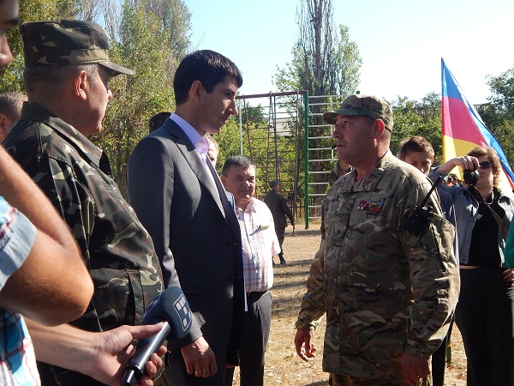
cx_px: 257
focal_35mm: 61
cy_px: 193
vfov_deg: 24.0
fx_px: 906
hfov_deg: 31.7
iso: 125
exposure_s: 1/400
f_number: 4
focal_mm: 10.9
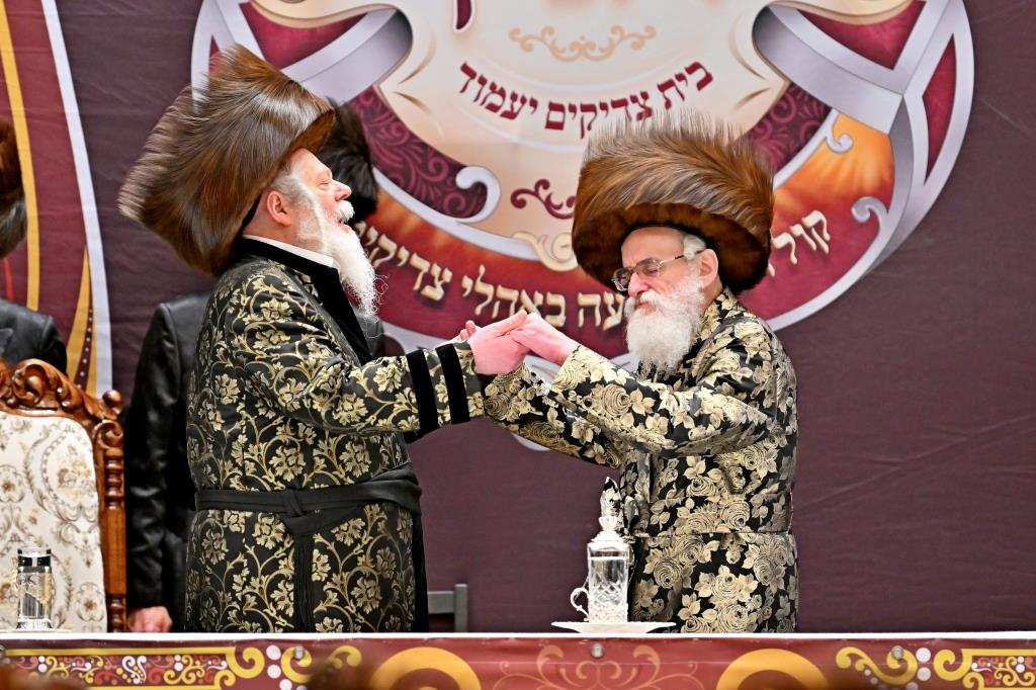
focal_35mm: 277
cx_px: 518
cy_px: 345
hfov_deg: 7.4
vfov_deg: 5.0
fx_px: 7968
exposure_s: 1/800
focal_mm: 185
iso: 640
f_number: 2.8
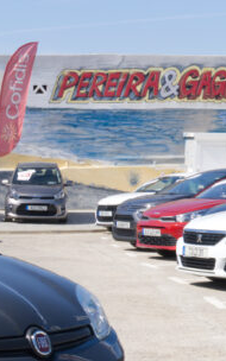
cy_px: 301
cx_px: -215
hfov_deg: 10.9
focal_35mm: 110
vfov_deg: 18.7
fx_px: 1084
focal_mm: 21.5
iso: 160
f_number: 10
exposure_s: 1/180
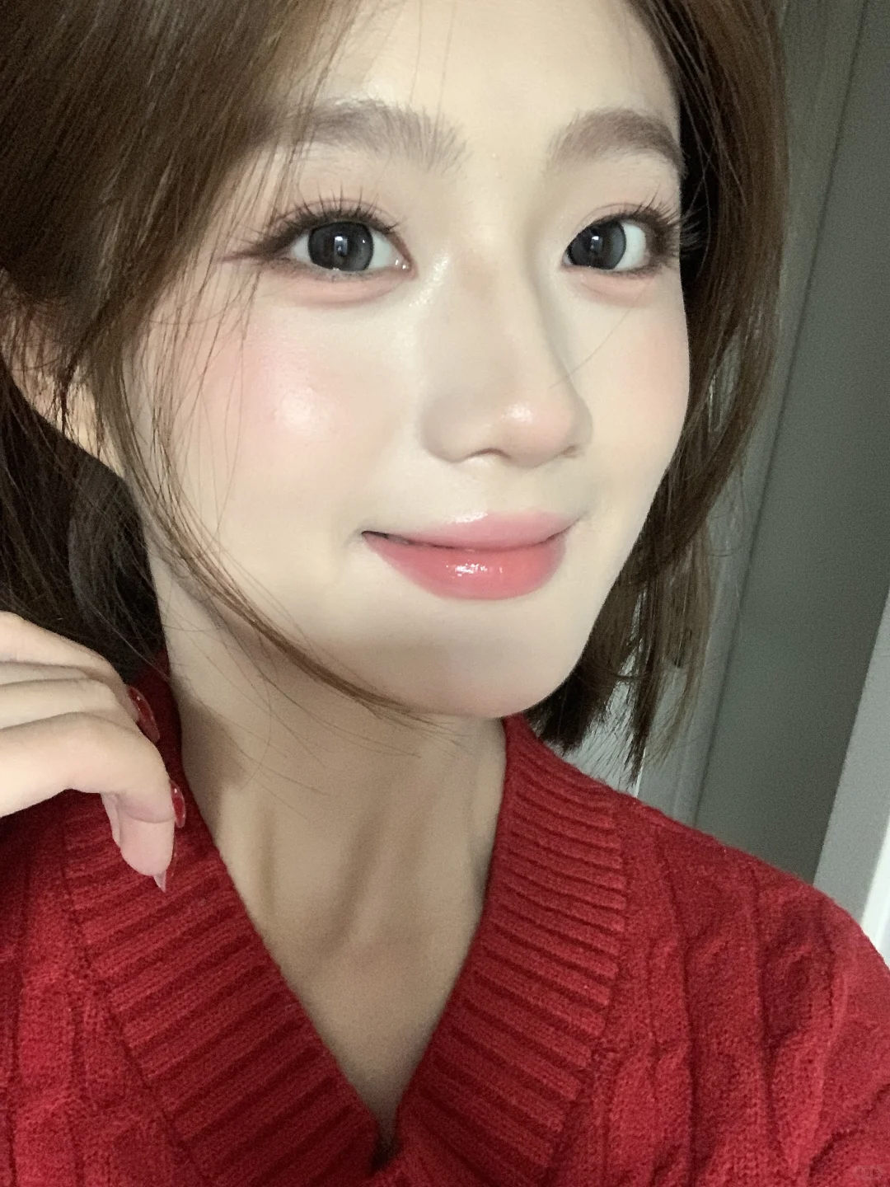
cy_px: 594
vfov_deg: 56.8
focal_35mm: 32
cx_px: 445
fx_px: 1097
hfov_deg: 44.2
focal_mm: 2.87
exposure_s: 1/30
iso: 320
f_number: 2.2
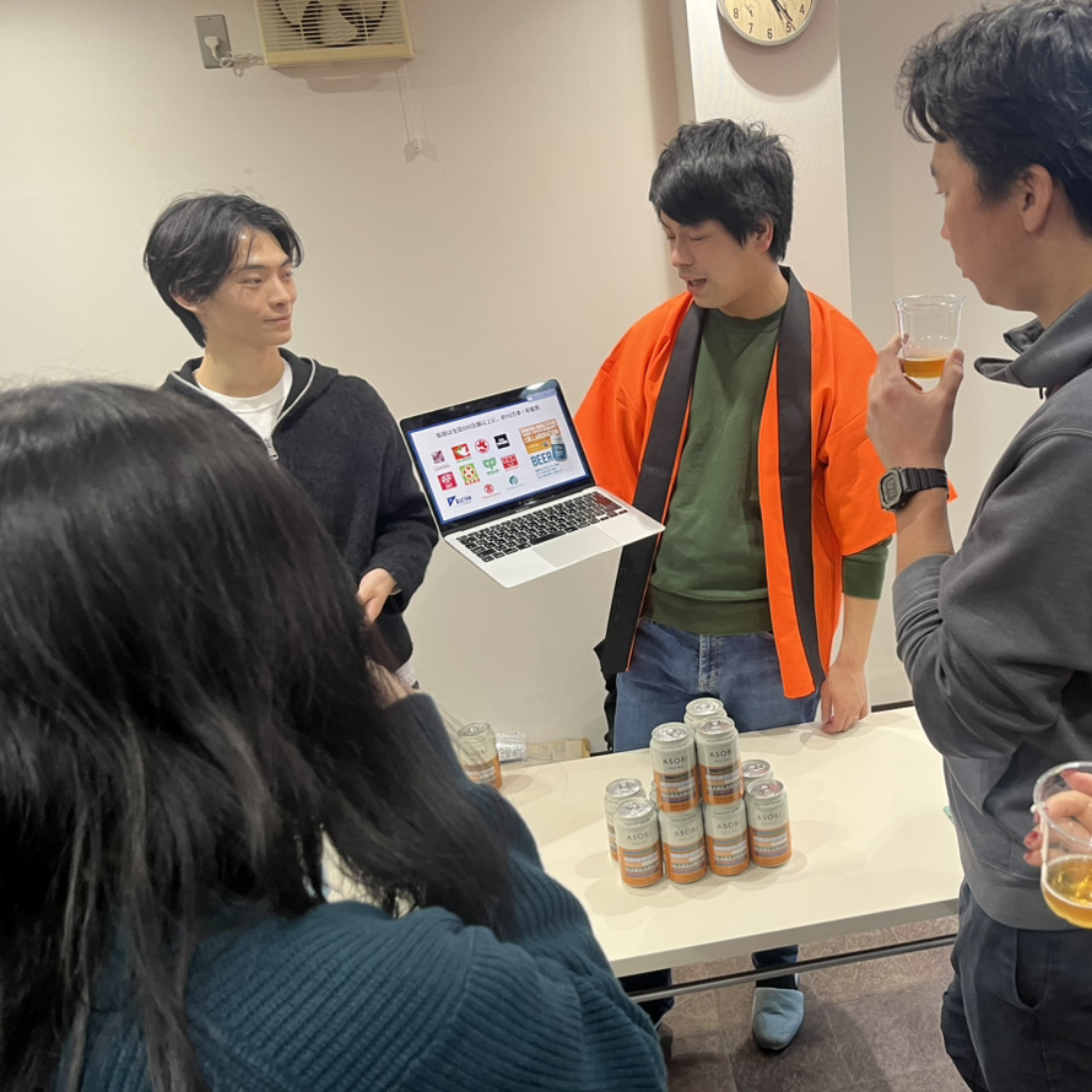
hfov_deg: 51.6
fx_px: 1106
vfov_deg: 52.5
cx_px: 723
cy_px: 542
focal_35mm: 31
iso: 125
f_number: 1.6
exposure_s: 1/84
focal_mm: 5.1
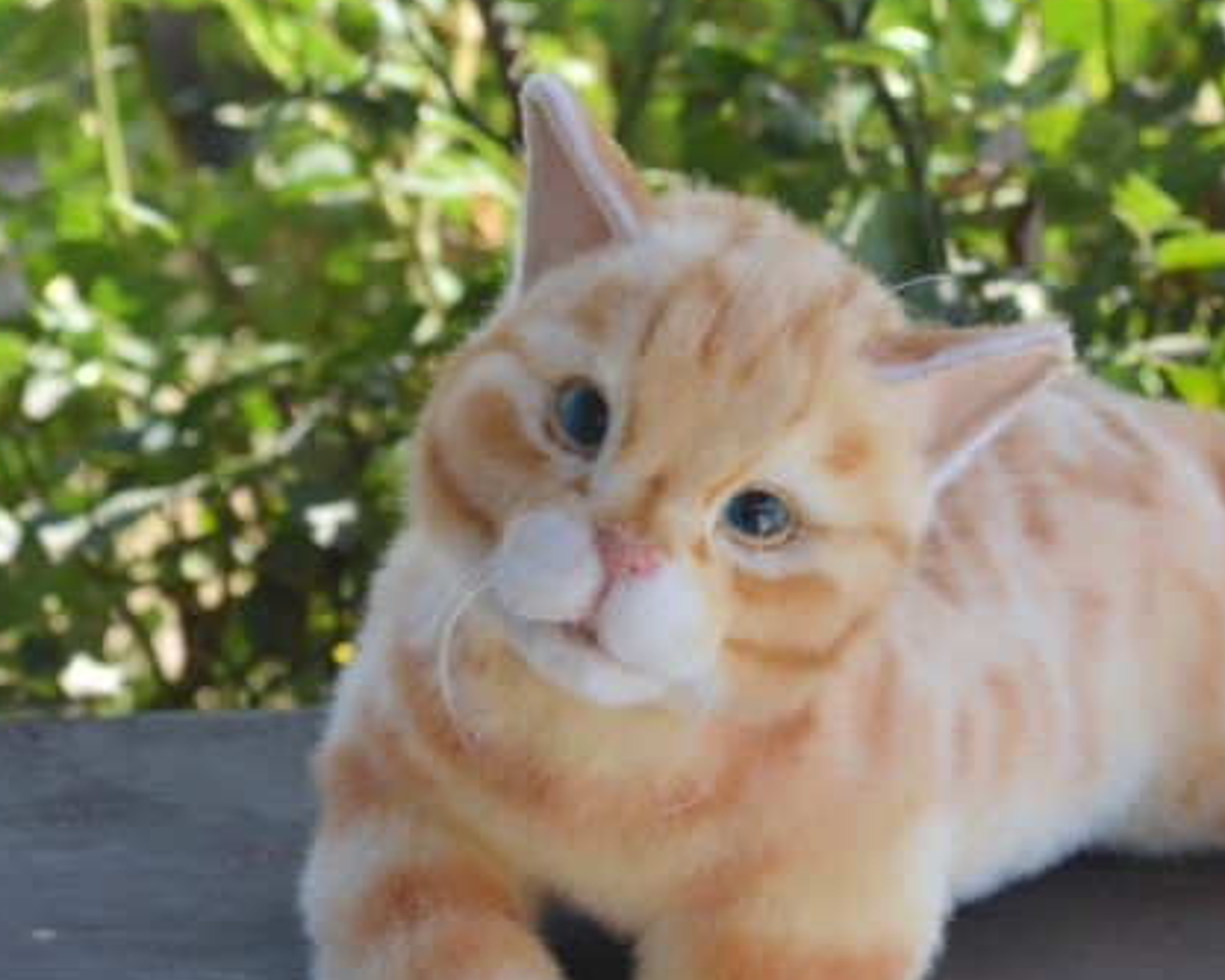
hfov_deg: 12.7
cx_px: 716
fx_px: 5512
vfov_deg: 10.2
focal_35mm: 152
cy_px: 459
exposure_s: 1/125
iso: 100
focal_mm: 44
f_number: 5.6
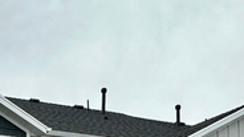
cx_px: -13
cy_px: 294
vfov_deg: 12.2
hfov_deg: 23.7
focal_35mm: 85
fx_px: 549
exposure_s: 1/774
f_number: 2.2
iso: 40
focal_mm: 2.22
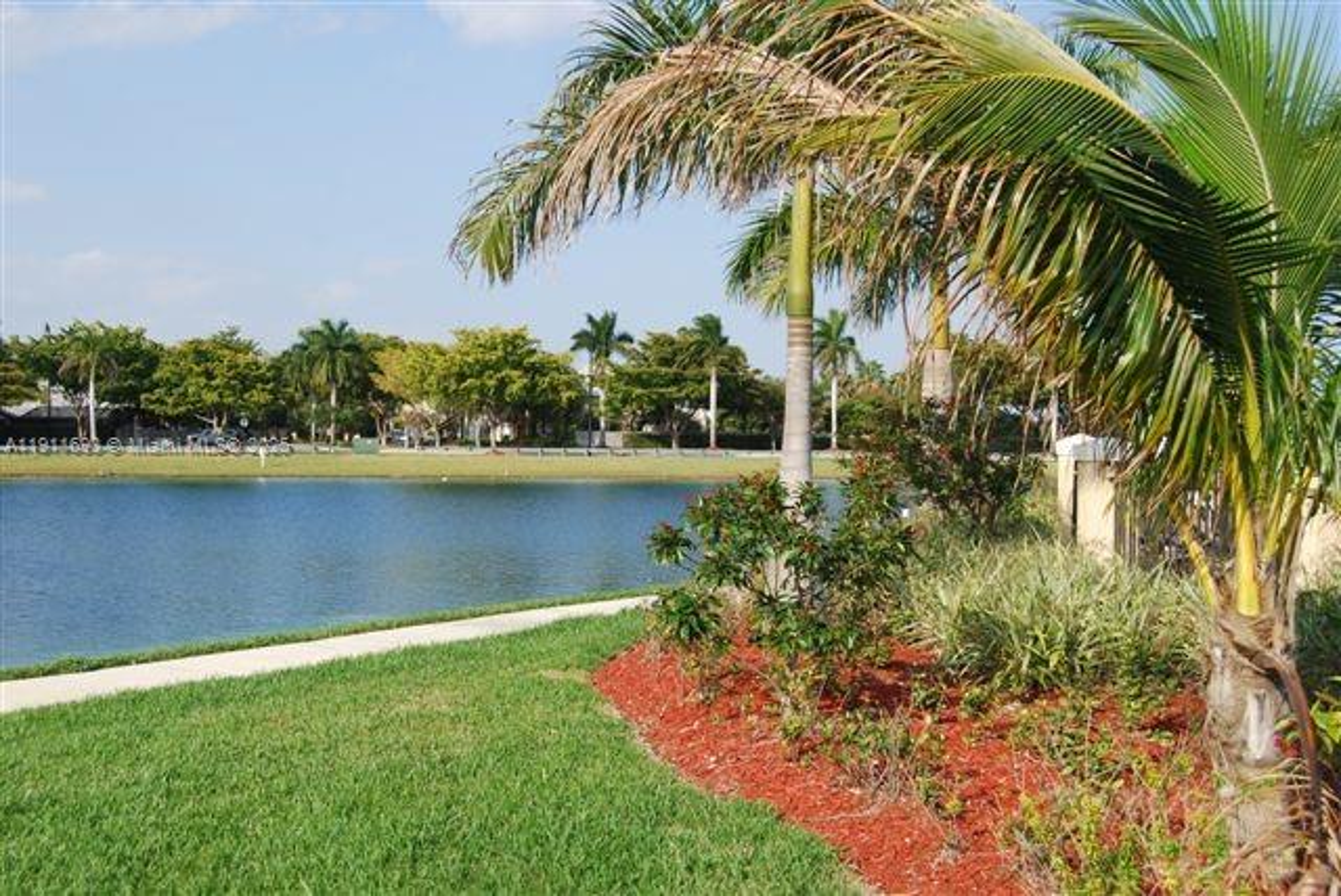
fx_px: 1734
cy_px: 448
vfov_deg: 29.0
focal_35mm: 46
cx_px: 670
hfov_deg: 42.3
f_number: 7.1
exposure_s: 1/200
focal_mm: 31
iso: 100
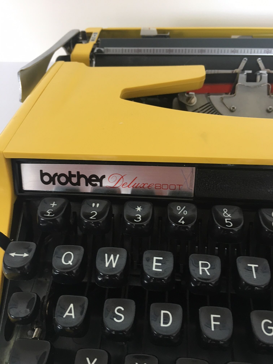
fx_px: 305
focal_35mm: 29
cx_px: 136
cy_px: 182
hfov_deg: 48.2
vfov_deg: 61.7
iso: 100
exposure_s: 1/33
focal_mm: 4.15
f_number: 2.2
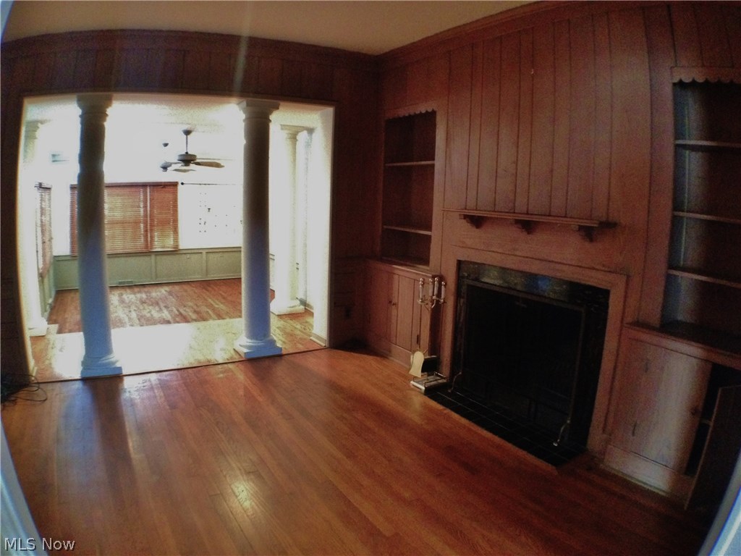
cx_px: 370
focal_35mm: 33
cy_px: 278
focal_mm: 4.12
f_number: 2.4
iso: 800
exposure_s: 1/15
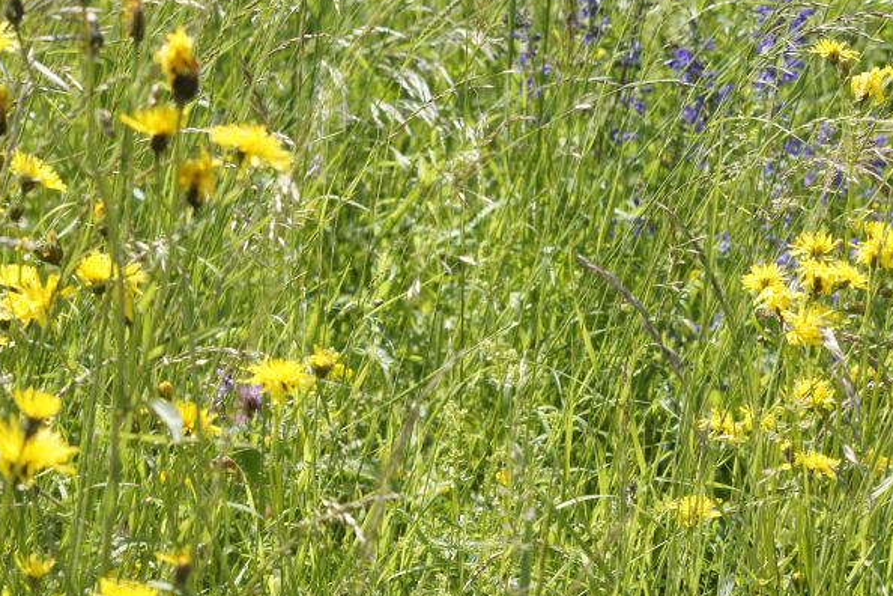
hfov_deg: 12.9
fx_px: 3944
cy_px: 260
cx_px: 664
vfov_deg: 8.6
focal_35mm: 159
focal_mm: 70
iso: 200
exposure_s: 1/400
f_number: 8
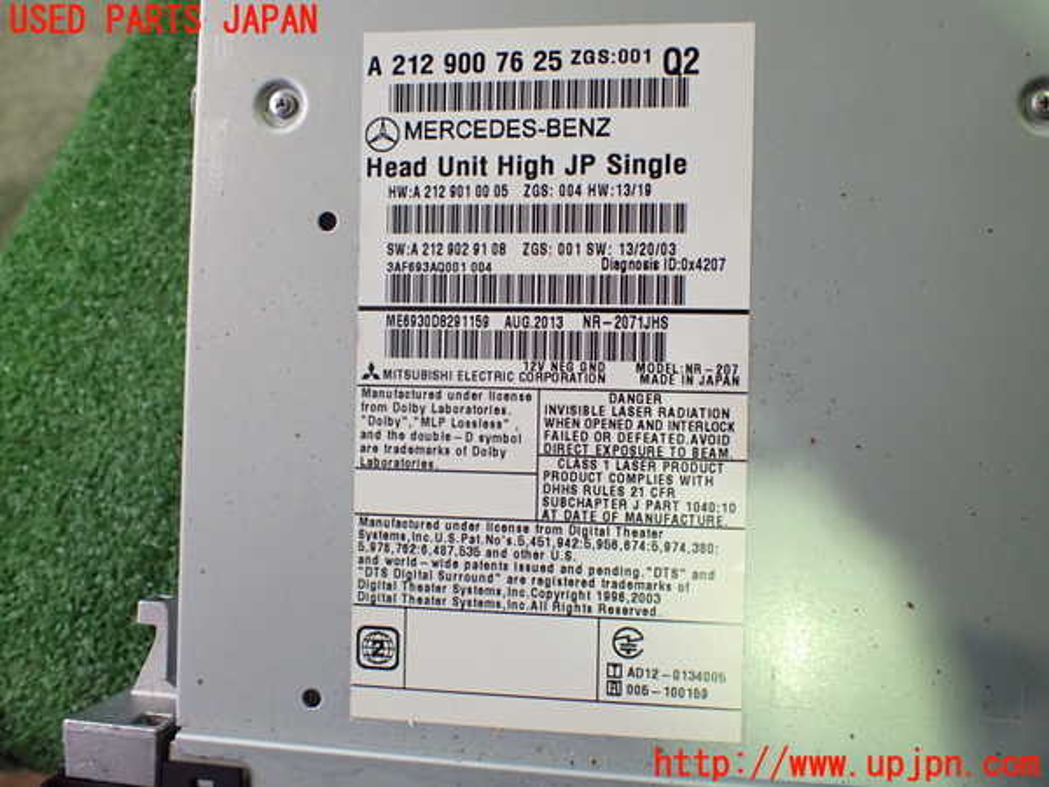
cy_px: 394
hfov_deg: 60.0
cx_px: 524
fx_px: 909
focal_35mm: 30
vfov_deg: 46.8
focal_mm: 5.4
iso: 800
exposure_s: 1/125
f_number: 2.3
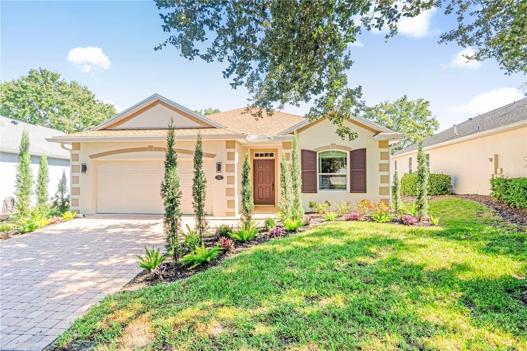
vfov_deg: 72.0
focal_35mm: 16
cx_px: 264
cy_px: 176
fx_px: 241
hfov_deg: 95.0
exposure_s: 1/3200
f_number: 9
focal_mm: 11
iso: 250
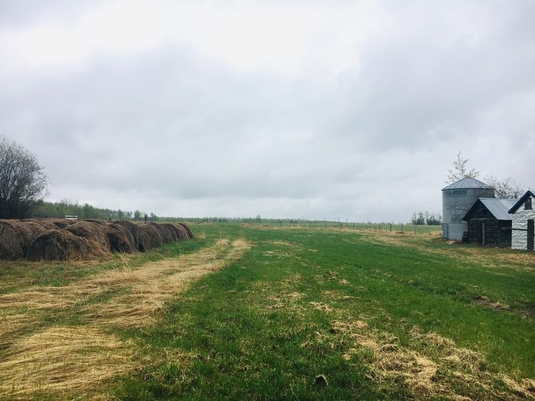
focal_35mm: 29
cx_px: 268
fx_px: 448
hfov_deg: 61.7
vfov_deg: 48.2
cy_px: 200
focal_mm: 4.15
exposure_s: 1/400
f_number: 2.2
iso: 25
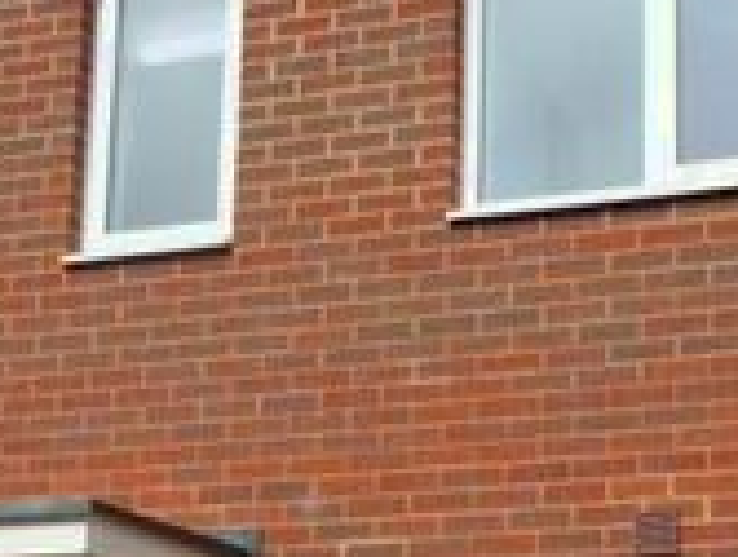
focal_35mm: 92
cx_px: 526
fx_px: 1966
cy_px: 524
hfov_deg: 21.1
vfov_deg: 15.9
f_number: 8.6
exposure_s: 1/160
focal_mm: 4
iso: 100
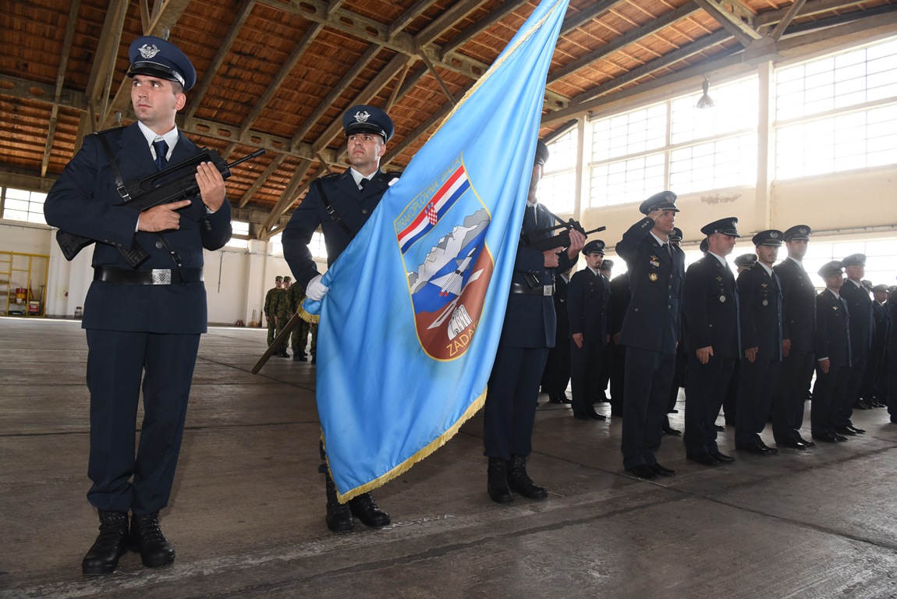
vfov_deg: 53.2
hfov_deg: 73.7
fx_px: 598
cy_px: 300
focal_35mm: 24
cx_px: 448
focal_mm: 24
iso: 1600
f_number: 8
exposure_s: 1/200
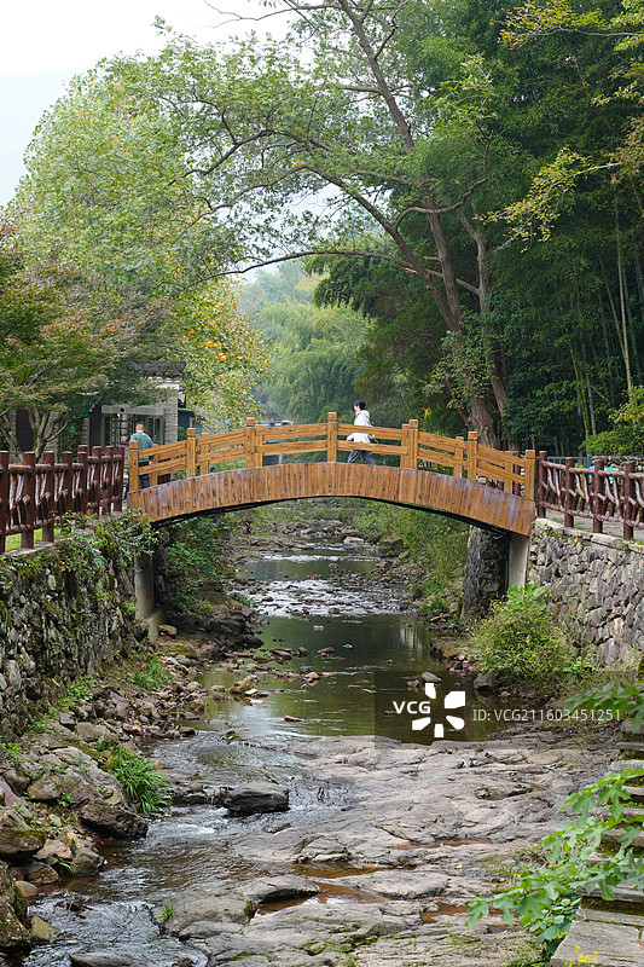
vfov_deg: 28.8
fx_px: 1879
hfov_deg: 19.4
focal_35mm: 70
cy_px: 484
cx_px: 322
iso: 640
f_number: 10
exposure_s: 1/125
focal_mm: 70
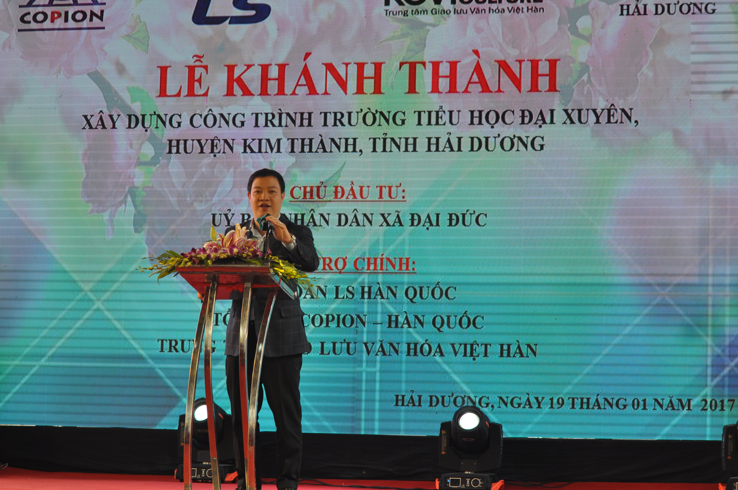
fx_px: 2150
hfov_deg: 19.5
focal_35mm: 105
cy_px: 245
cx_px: 369
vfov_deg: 13.0
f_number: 4.5
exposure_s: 1/320
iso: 400
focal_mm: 70
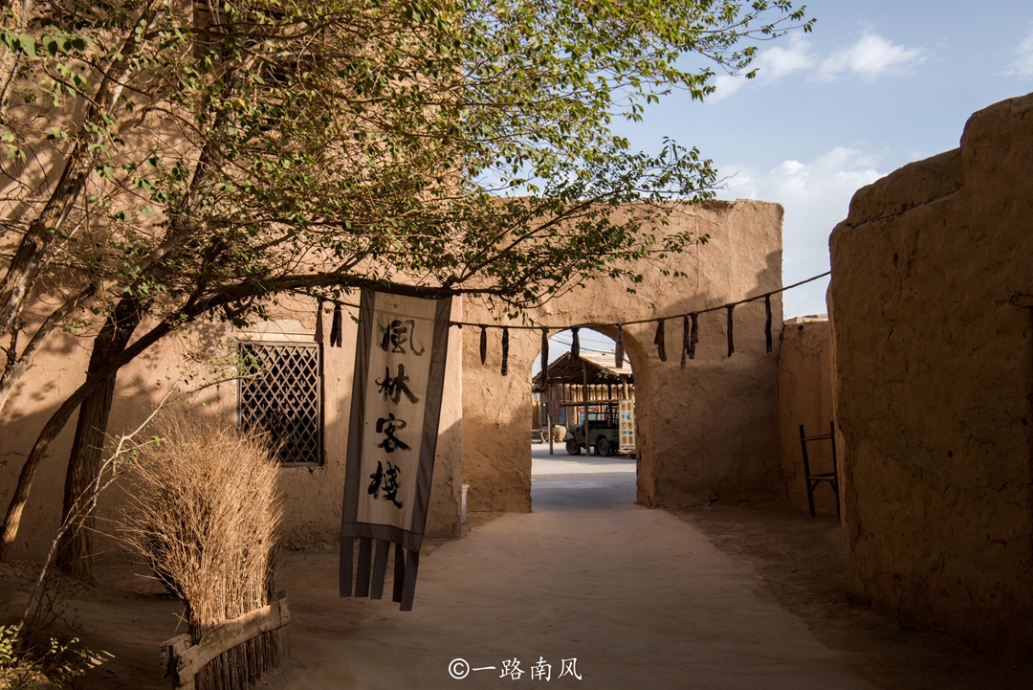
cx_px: 516
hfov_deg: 54.4
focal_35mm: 35
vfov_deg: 37.9
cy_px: 345
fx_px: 1005
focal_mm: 35
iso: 160
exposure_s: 1/100
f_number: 16
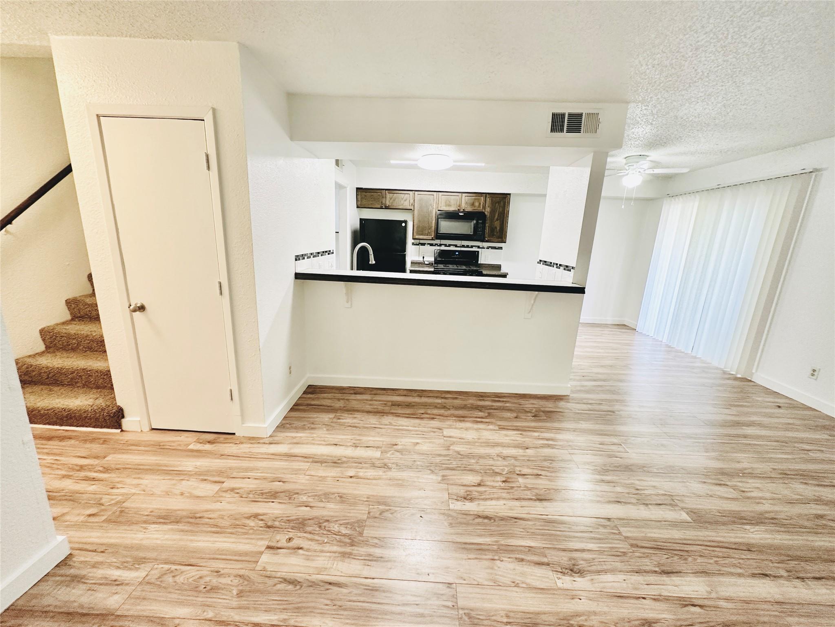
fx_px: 338
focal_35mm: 14
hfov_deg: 102.1
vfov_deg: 85.7
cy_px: 314
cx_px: 418
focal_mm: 2.22
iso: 200
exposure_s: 1/60
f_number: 2.2
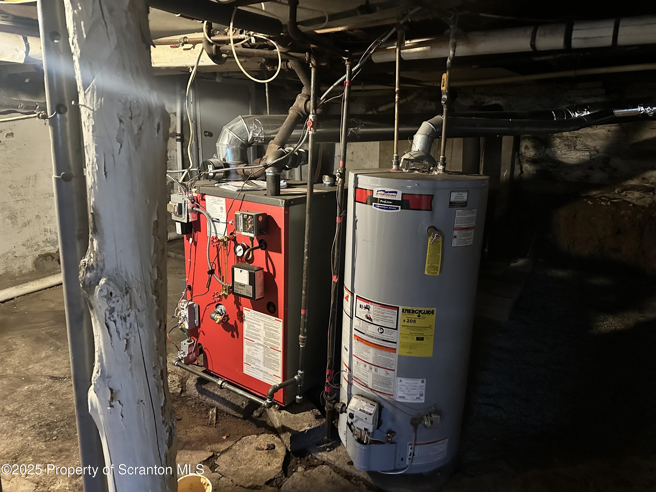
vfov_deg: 56.8
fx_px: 455
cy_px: 246
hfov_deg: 71.6
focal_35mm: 24
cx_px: 328
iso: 1000
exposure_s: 1/30
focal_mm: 6.86
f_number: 1.78
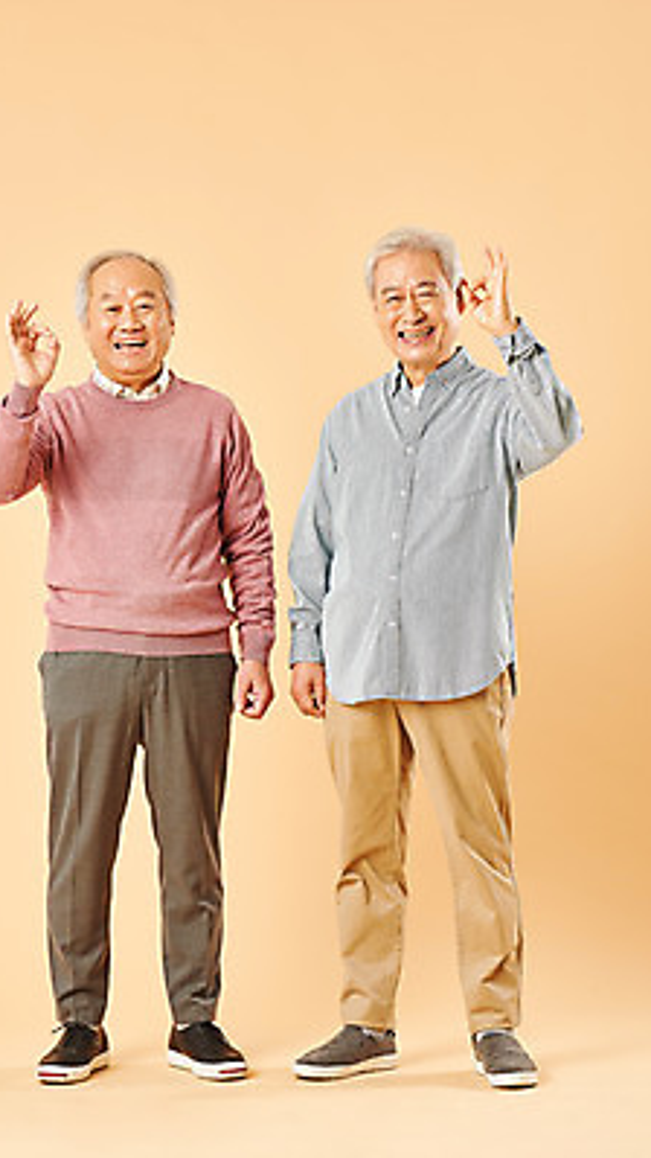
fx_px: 2975
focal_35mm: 97
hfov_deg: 12.5
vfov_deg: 22.0
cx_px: 278
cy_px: 579
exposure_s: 1/125
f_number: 8
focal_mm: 92
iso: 100
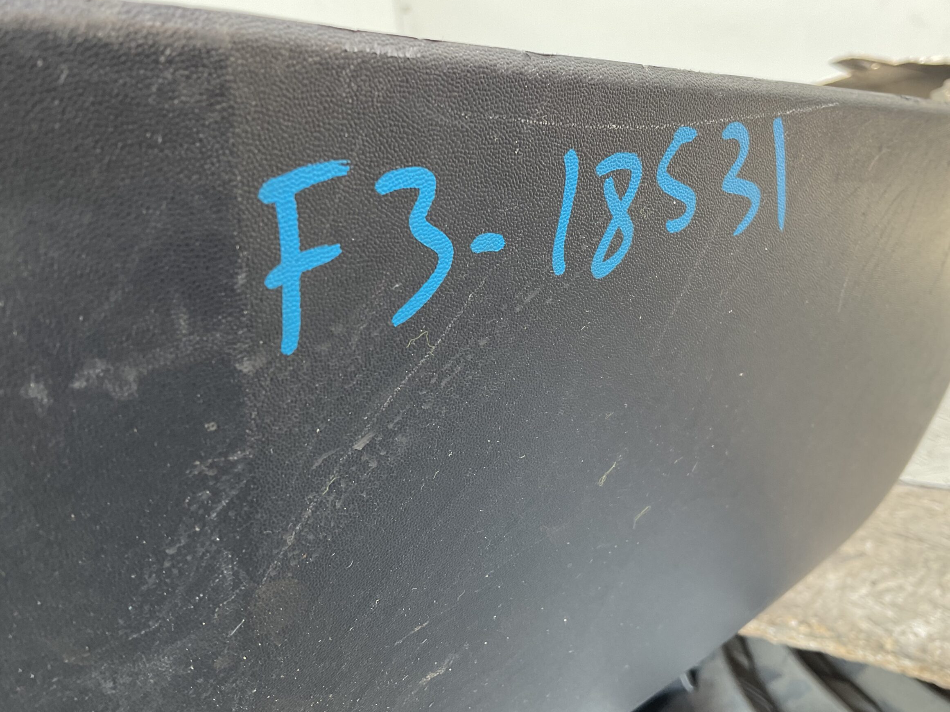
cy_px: 328
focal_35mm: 32
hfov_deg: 56.7
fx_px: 878
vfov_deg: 44.1
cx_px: 517
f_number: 1.8
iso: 40
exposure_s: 1/50
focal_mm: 3
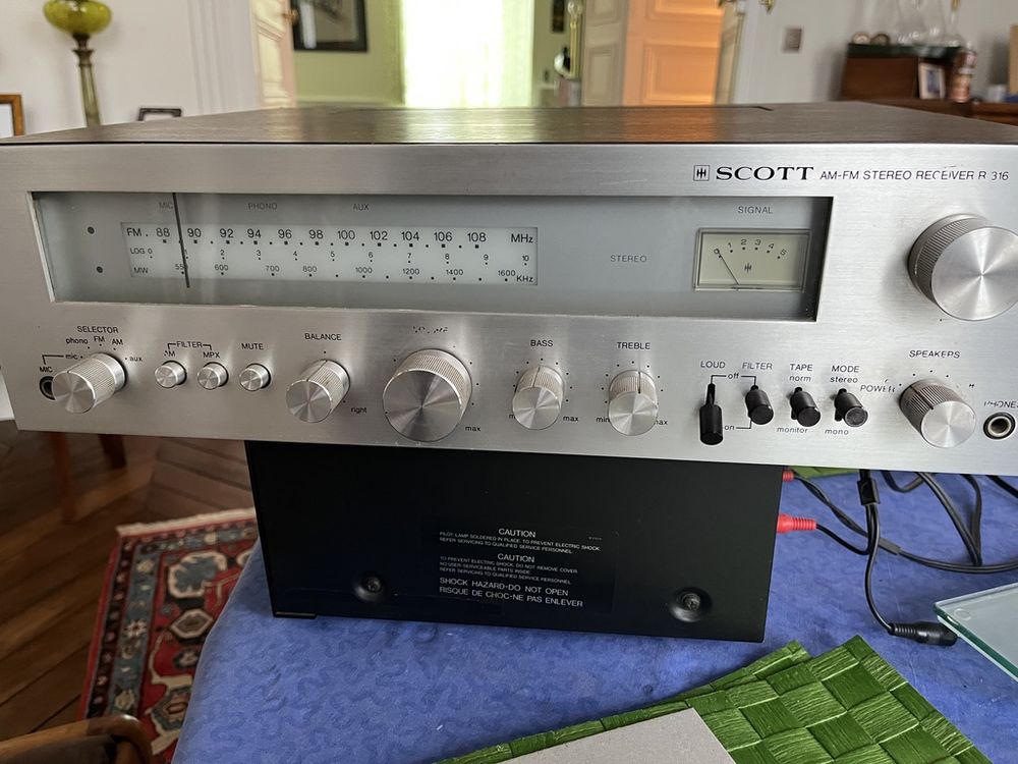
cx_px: 509
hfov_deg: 67.3
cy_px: 382
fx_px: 765
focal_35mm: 26
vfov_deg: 53.1
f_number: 1.6
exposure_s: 1/50
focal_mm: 5.1
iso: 250
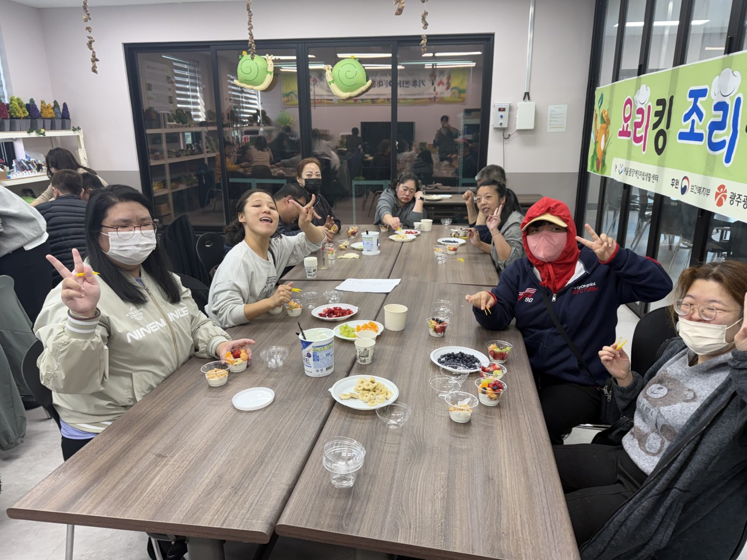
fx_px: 518
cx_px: 374
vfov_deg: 56.8
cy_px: 280
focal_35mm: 24
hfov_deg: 71.6
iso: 125
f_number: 1.78
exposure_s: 1/120
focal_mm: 6.76
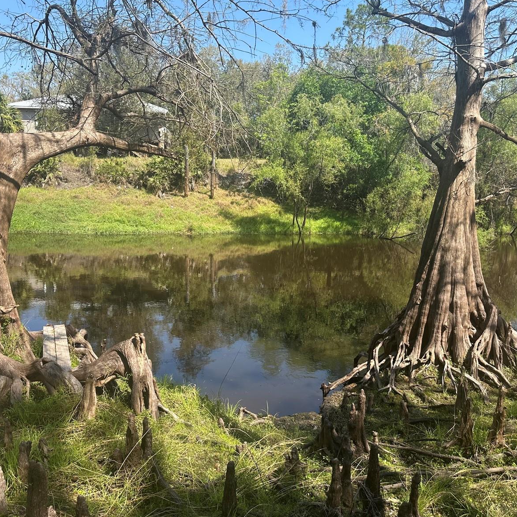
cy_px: 259
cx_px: 258
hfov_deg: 55.6
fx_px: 490
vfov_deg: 55.6
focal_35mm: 29
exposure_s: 1/1562
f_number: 1.78
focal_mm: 6.86
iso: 80
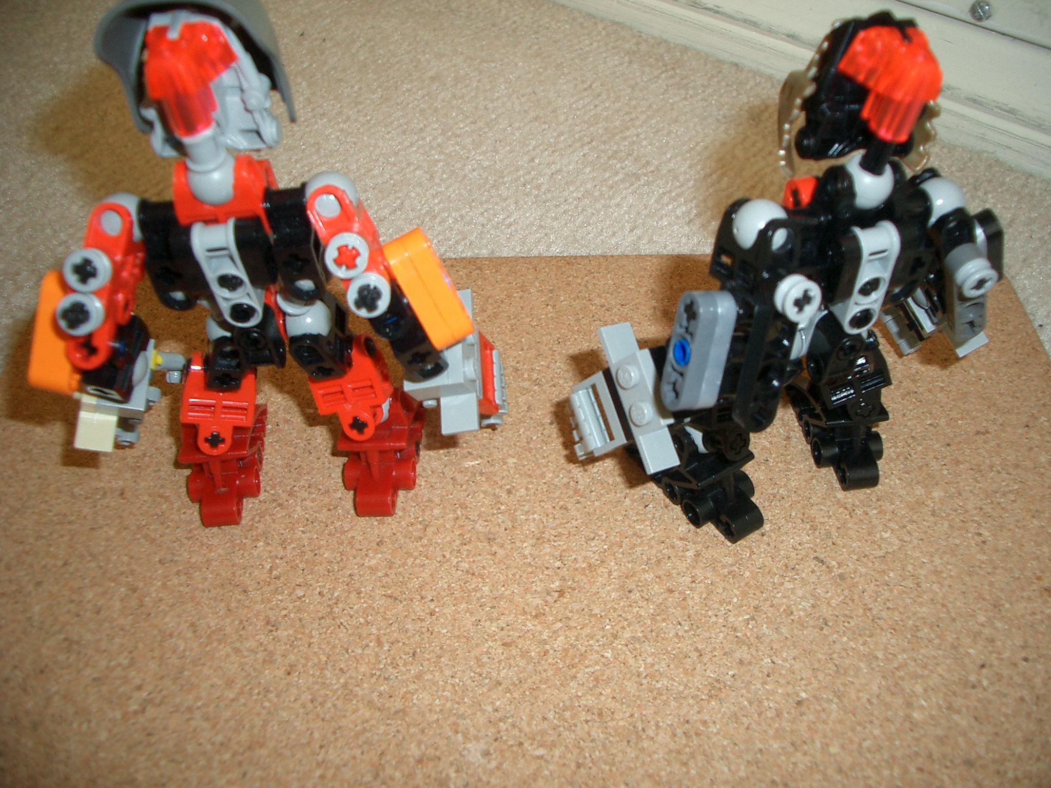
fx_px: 1063
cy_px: 394
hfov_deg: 52.6
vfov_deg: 40.7
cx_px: 526
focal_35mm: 35
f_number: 2.6
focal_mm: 5.8
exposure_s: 1/40
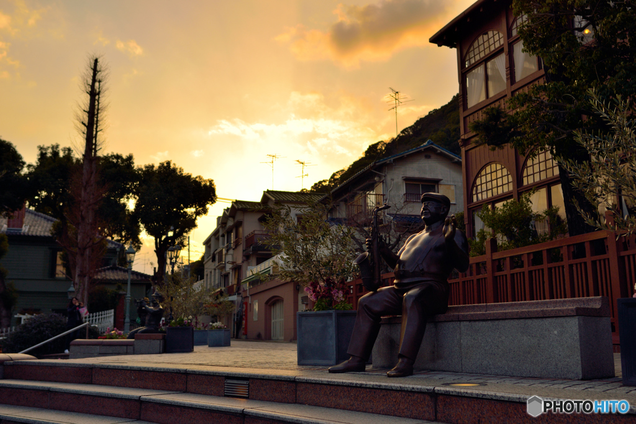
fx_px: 636
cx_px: 318
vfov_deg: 36.8
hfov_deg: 53.1
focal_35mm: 36
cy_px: 212
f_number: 3.5
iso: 100
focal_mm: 24
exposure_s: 1/2000
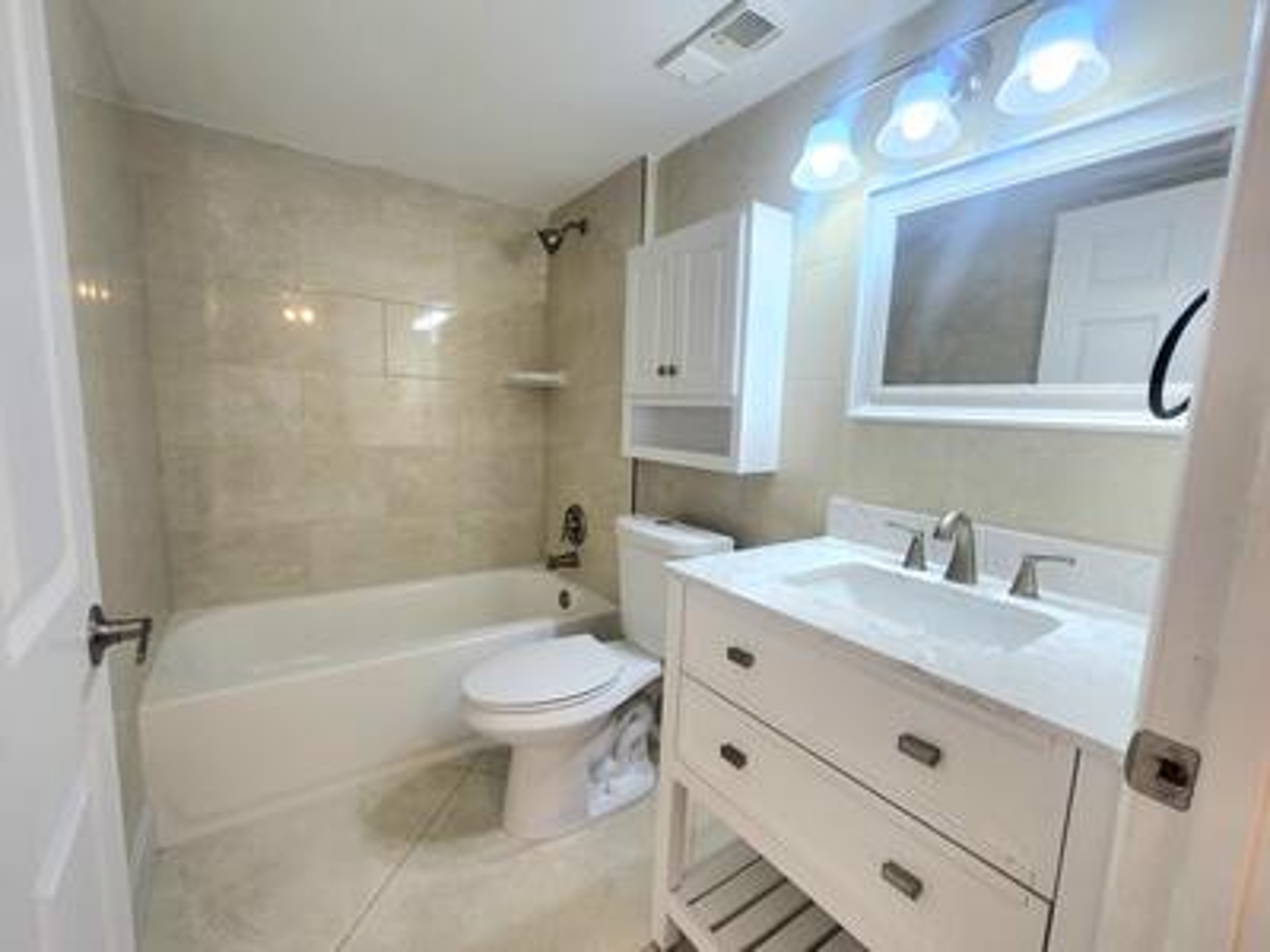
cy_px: 476
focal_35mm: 13
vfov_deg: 89.9
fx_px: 477
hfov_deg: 106.2
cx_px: 635
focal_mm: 2.2
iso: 64
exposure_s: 1/60.2
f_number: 2.2
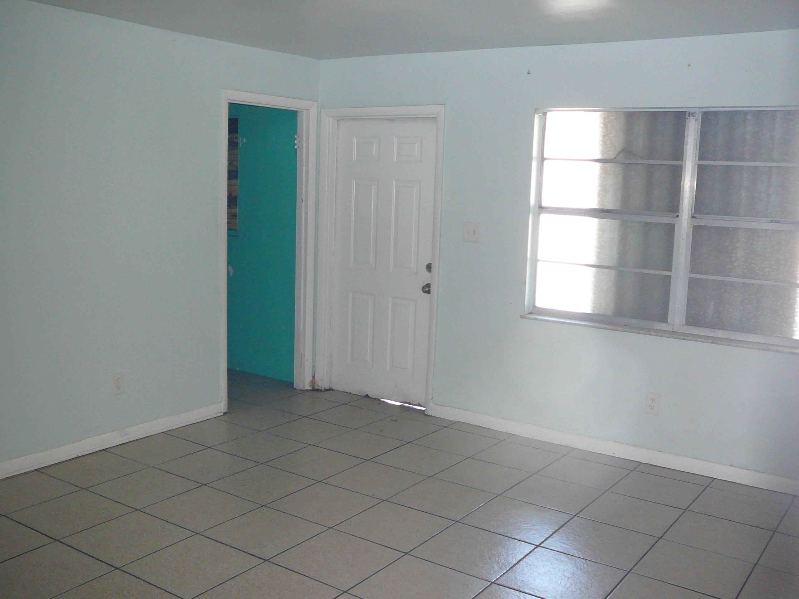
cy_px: 300
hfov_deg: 52.6
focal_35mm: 35
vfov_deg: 40.7
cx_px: 400
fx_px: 808
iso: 200
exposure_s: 1/30
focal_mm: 5.2
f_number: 2.8
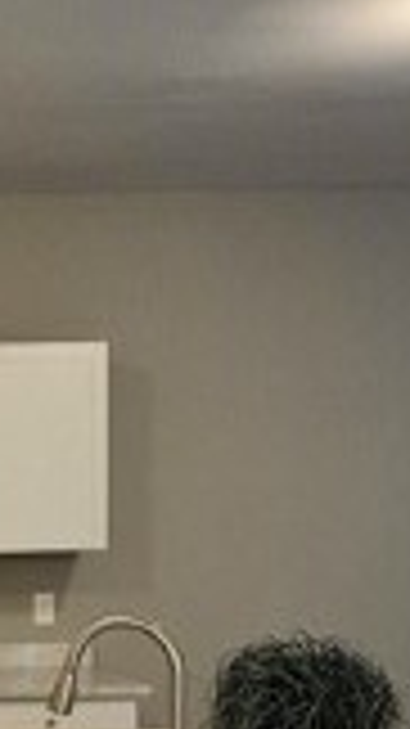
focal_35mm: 67
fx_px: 1296
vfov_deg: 29.9
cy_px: 675
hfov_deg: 15.9
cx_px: -270
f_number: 2.2
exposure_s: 1/60
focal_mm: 1.74
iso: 250
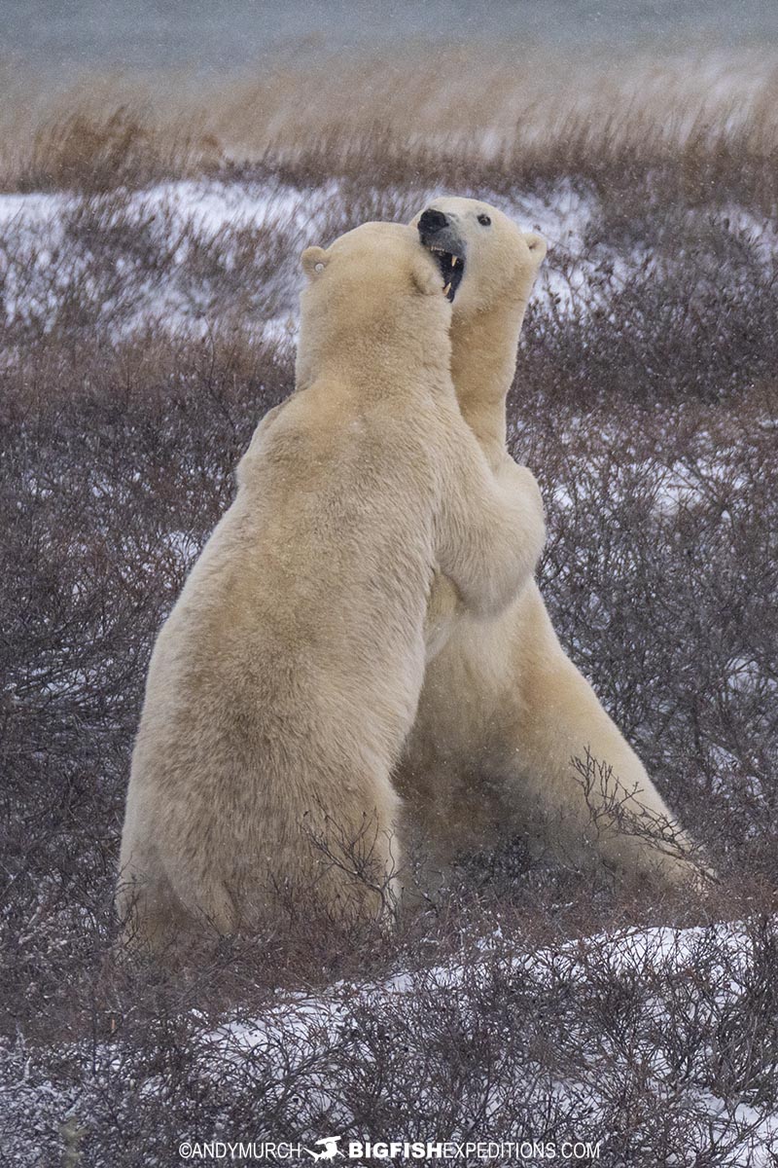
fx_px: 17828
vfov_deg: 3.7
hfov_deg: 2.5
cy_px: 584
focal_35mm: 550
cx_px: 389
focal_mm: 550
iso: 1100
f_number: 6.3
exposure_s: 1/1250
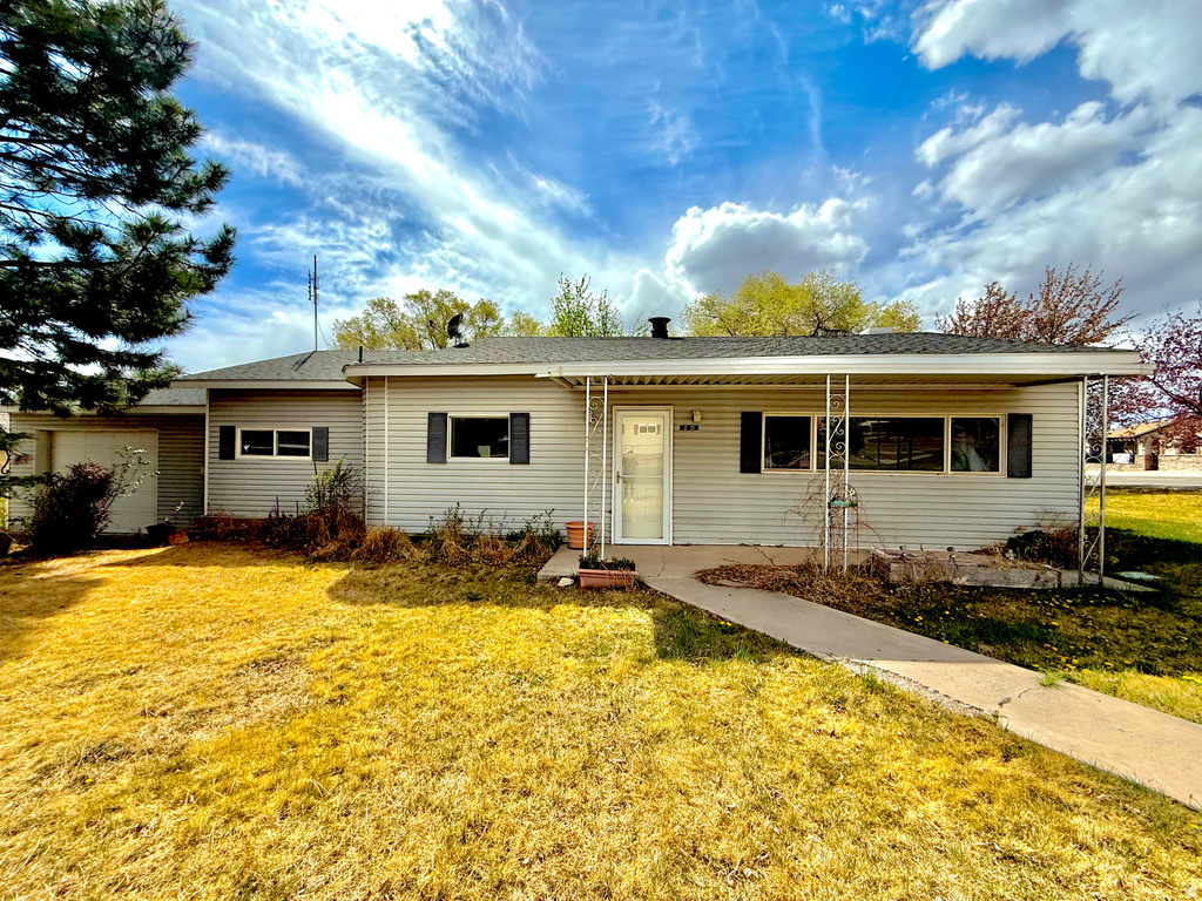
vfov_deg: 85.7
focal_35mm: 14
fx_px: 486
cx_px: 601
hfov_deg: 102.1
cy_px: 450
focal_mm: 2.22
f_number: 2.2
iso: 50
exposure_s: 1/3891
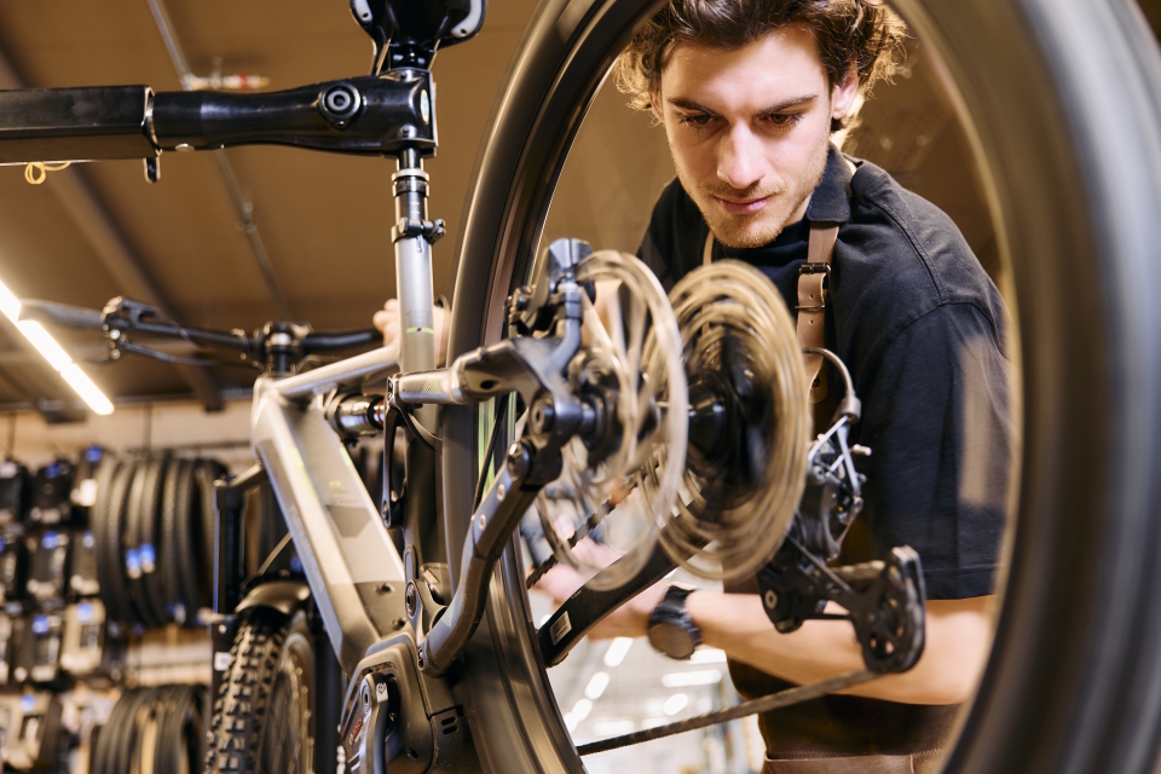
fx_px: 1161
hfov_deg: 53.1
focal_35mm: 36
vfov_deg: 36.9
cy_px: 387
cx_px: 580
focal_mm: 36
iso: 800
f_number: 3.2
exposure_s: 1/40
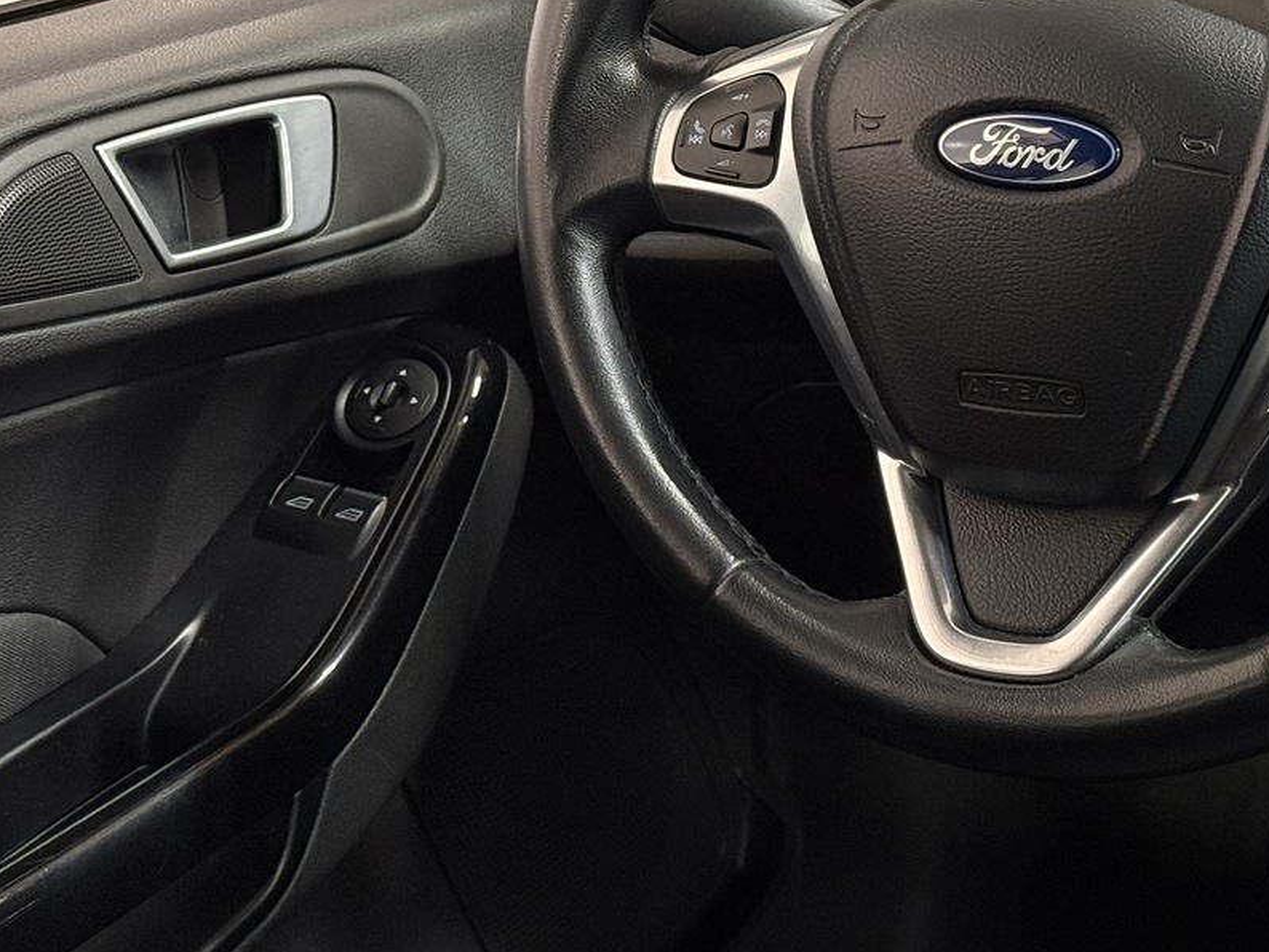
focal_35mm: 87
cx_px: 881
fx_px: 3190
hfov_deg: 22.4
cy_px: 168
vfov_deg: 16.8
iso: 500
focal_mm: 6.76
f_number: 1.78
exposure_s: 1/40
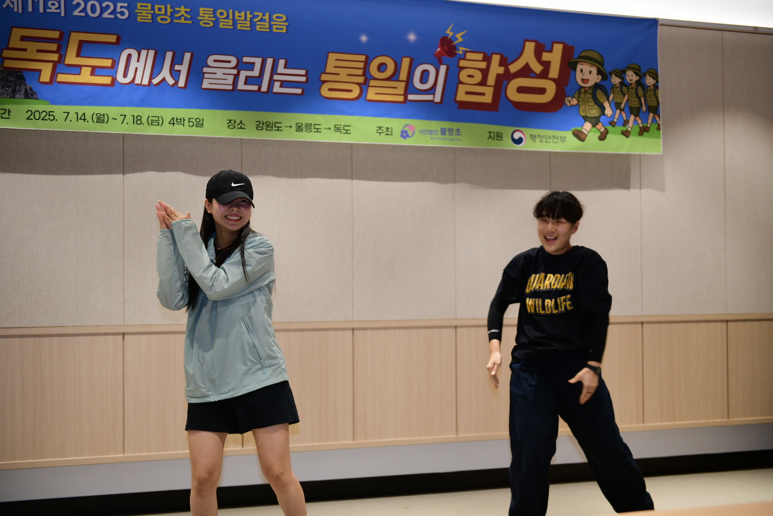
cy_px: 258
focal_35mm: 50
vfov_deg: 27.0
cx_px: 386
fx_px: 1074
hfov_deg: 39.6
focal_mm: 50
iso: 1000
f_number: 2.8
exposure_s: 1/250
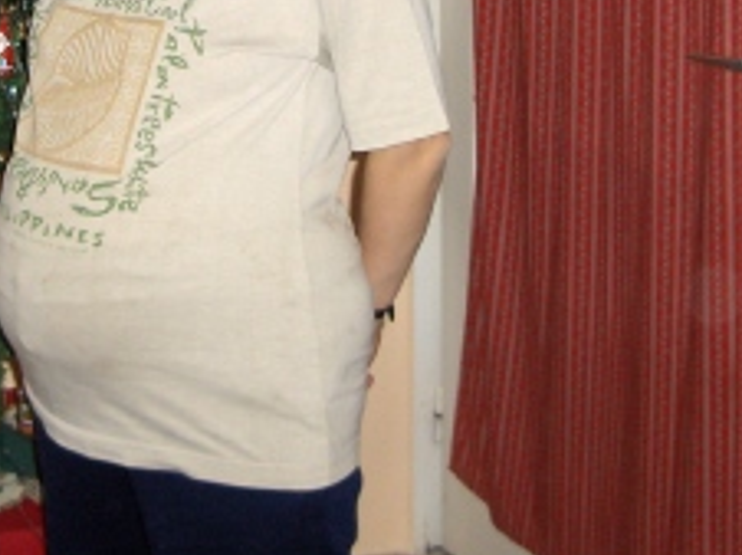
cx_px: 131
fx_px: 2163
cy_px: 23
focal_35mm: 101
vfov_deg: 14.4
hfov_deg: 19.2
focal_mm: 6.4
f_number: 2.7
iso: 100
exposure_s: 1/60
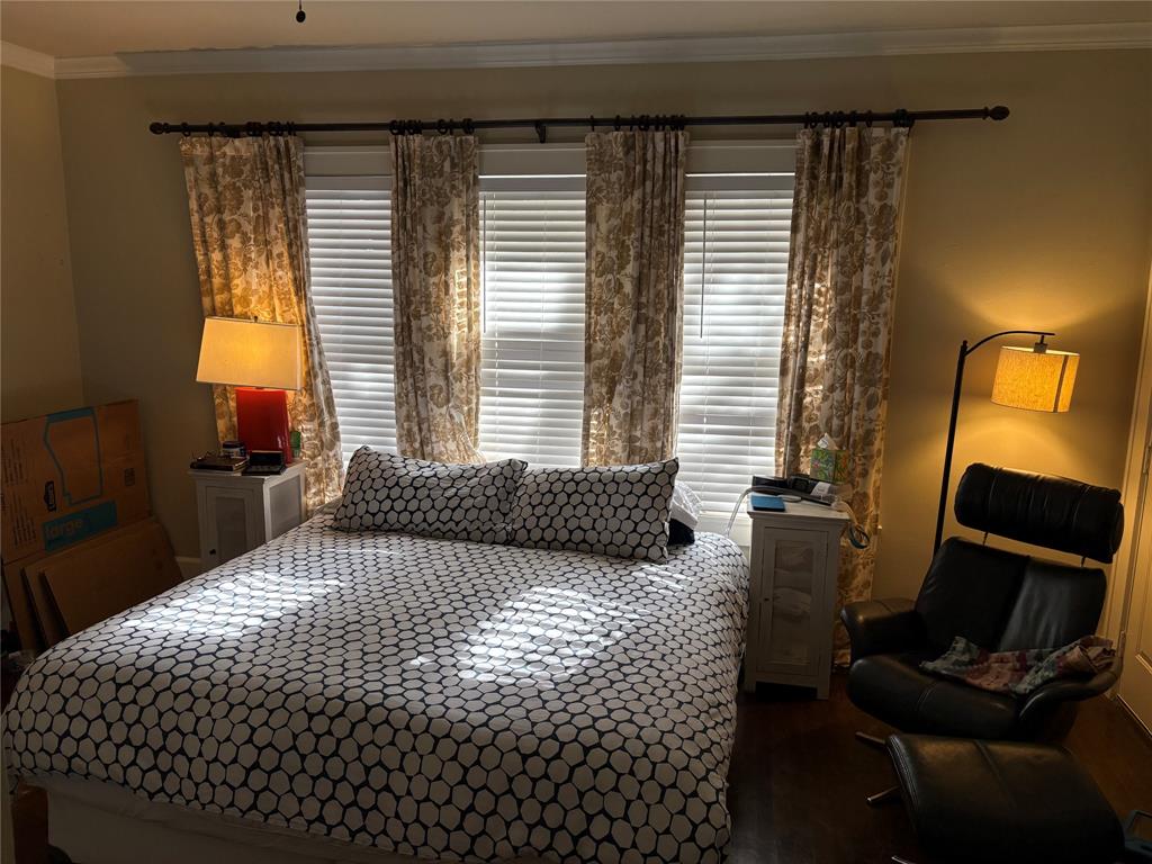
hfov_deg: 67.3
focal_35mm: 26
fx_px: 865
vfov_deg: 53.1
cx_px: 576
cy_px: 432
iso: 125
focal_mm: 5.96
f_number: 1.6
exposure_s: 1/217
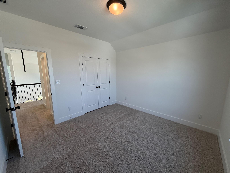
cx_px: 115
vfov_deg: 85.7
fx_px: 93
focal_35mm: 14
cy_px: 86
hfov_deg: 102.1
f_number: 2.2
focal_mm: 2.22
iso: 100
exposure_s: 1/121
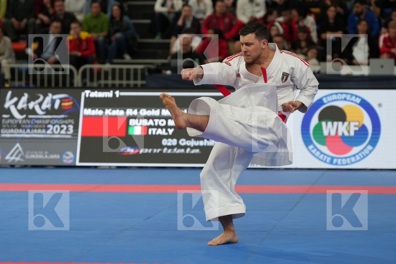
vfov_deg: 8.5
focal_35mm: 162
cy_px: 132
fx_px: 1782
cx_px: 198
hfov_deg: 12.7
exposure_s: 1/1000
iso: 1600
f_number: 2.8
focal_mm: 108
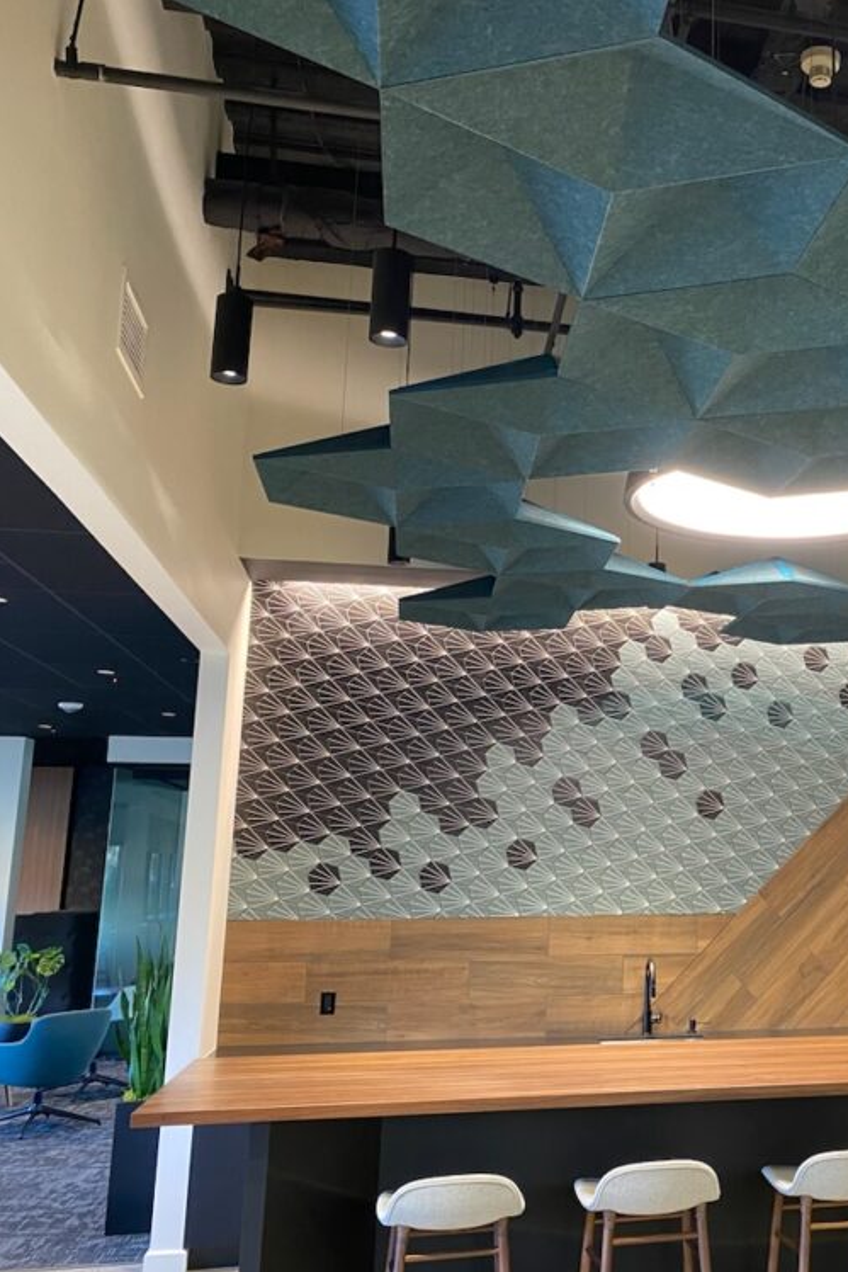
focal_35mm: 37
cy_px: 622
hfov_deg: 34.1
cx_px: 758
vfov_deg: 51.9
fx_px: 1307
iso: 320
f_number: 1.8
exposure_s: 1/60
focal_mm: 4.25
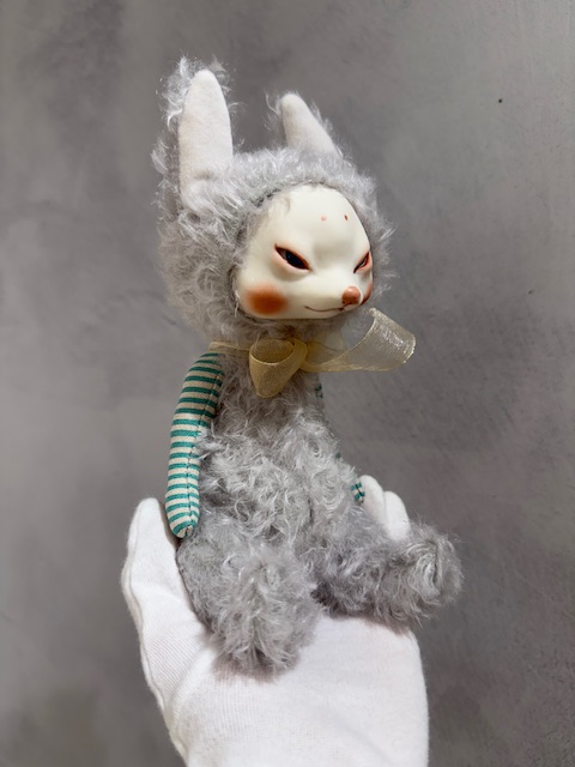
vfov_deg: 71.6
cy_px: 384
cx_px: 288
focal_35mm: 24
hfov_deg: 56.8
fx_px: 532
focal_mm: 6.76
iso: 64
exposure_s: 1/201
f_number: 1.78
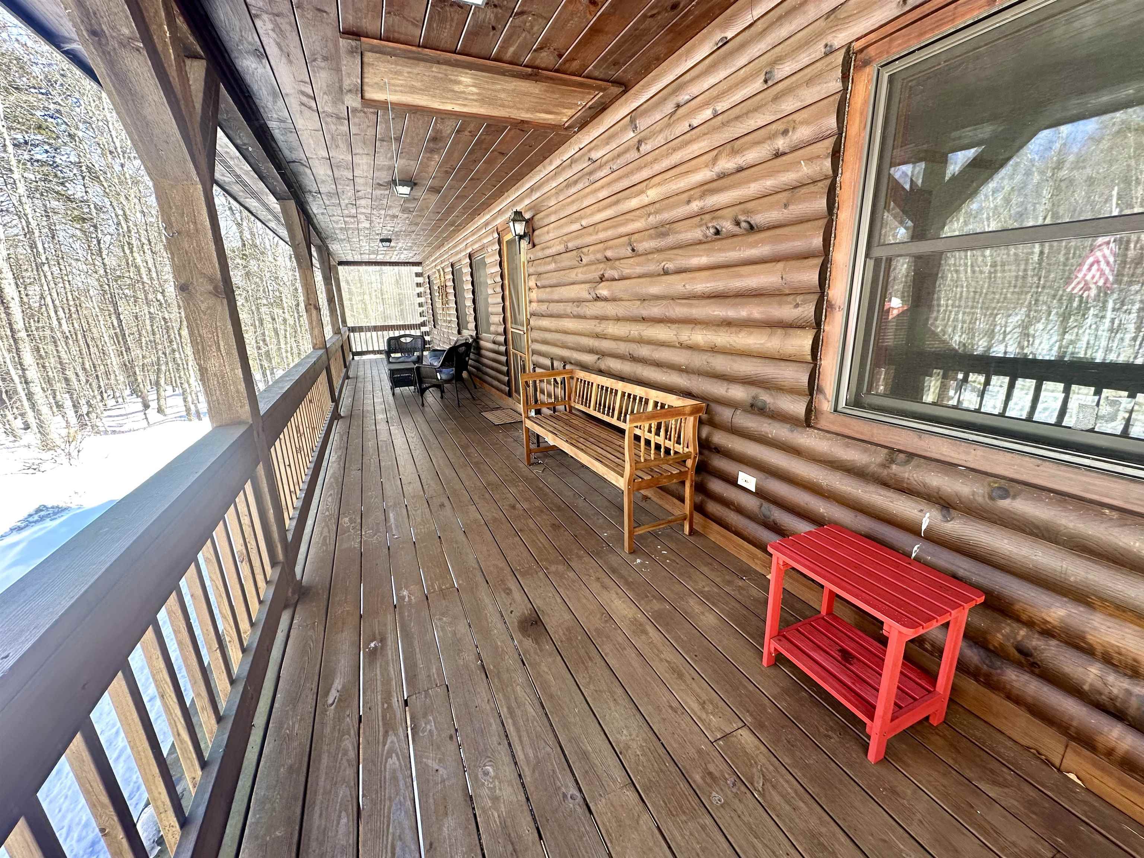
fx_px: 463
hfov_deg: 102.1
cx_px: 572
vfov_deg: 85.7
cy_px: 429
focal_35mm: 14
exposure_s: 1/99
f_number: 2.2
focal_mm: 2.22
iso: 80
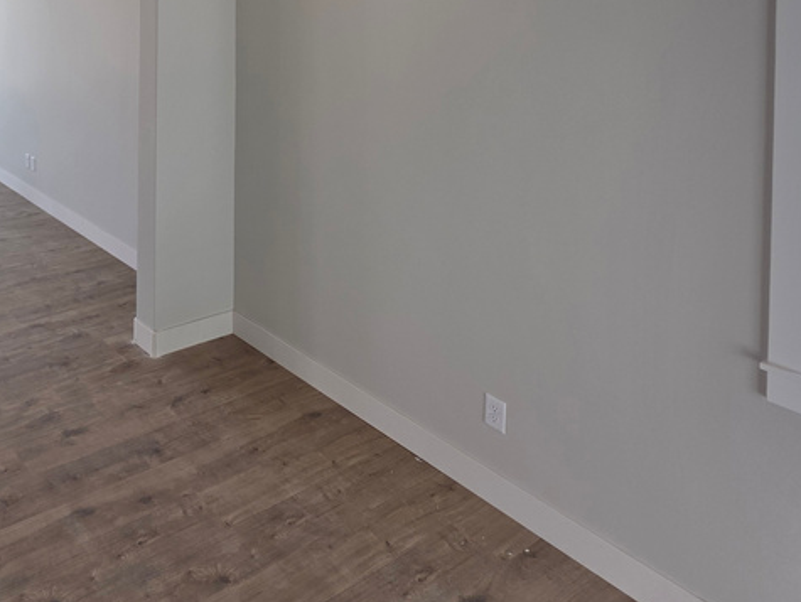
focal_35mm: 28
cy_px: 2
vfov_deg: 42.9
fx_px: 648
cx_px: 74
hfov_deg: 54.8
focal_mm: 2.2
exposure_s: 1/243
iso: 40
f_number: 1.9
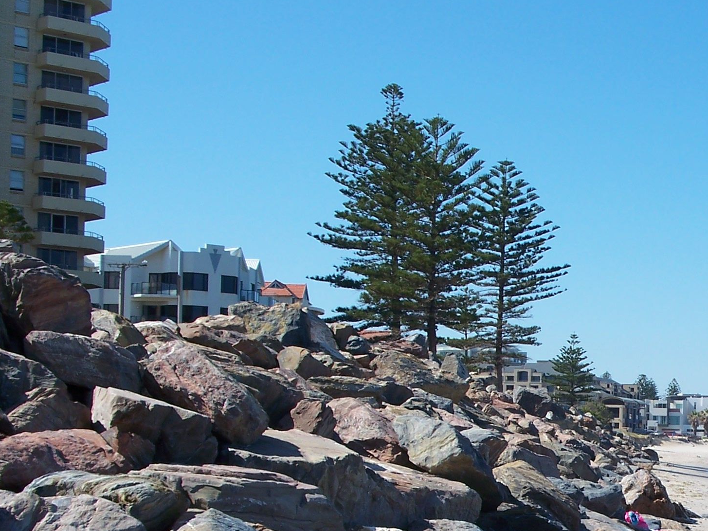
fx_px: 1697
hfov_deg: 22.6
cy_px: 521
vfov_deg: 17.4
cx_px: 710
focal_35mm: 83
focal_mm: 7.8
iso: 64
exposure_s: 1/500
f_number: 4
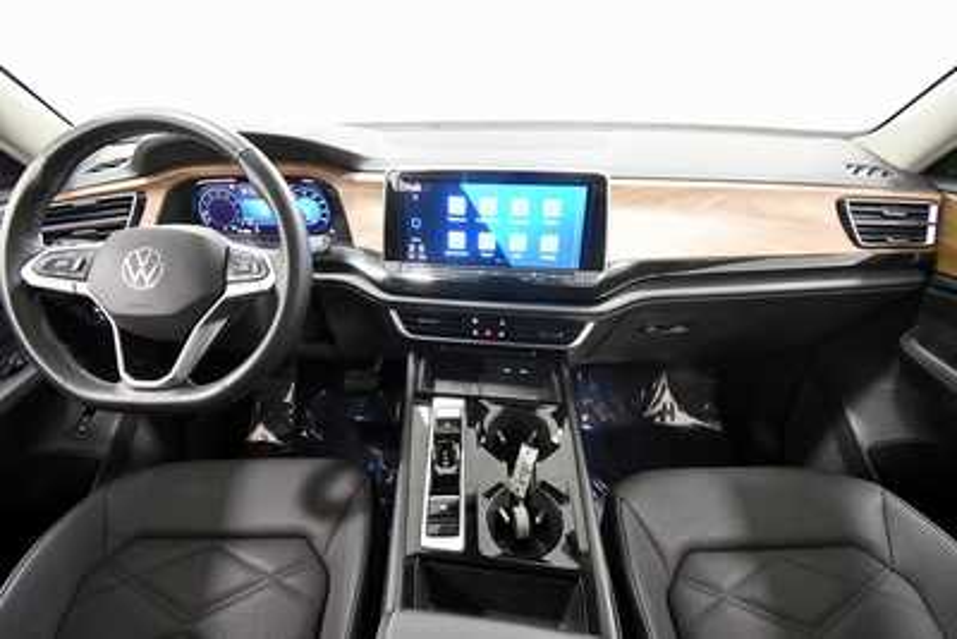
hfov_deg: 100.4
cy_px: 320
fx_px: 399
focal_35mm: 15
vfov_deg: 77.4
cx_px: 478
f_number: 4.5
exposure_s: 1/60
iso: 3600
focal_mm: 10
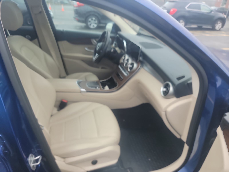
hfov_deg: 71.6
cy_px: 86
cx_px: 114
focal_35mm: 24
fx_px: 159
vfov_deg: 56.8
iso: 91
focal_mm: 6.7
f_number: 1.8
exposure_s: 1/119
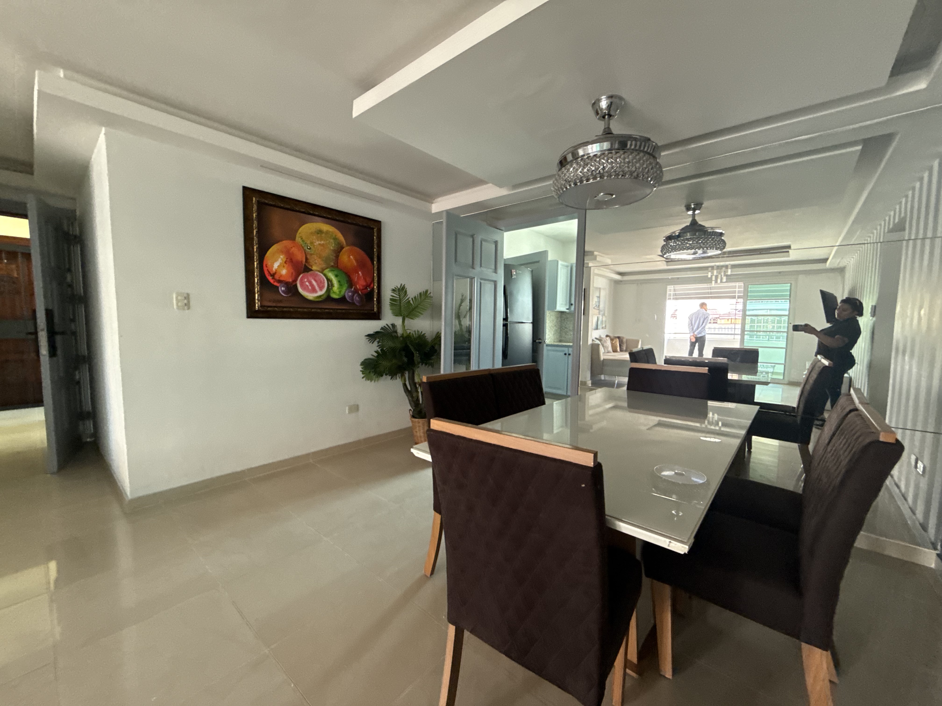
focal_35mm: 14
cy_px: 353
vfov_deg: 85.7
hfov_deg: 102.1
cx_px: 471
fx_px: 381
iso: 320
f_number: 2.2
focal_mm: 2.22
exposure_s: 1/63
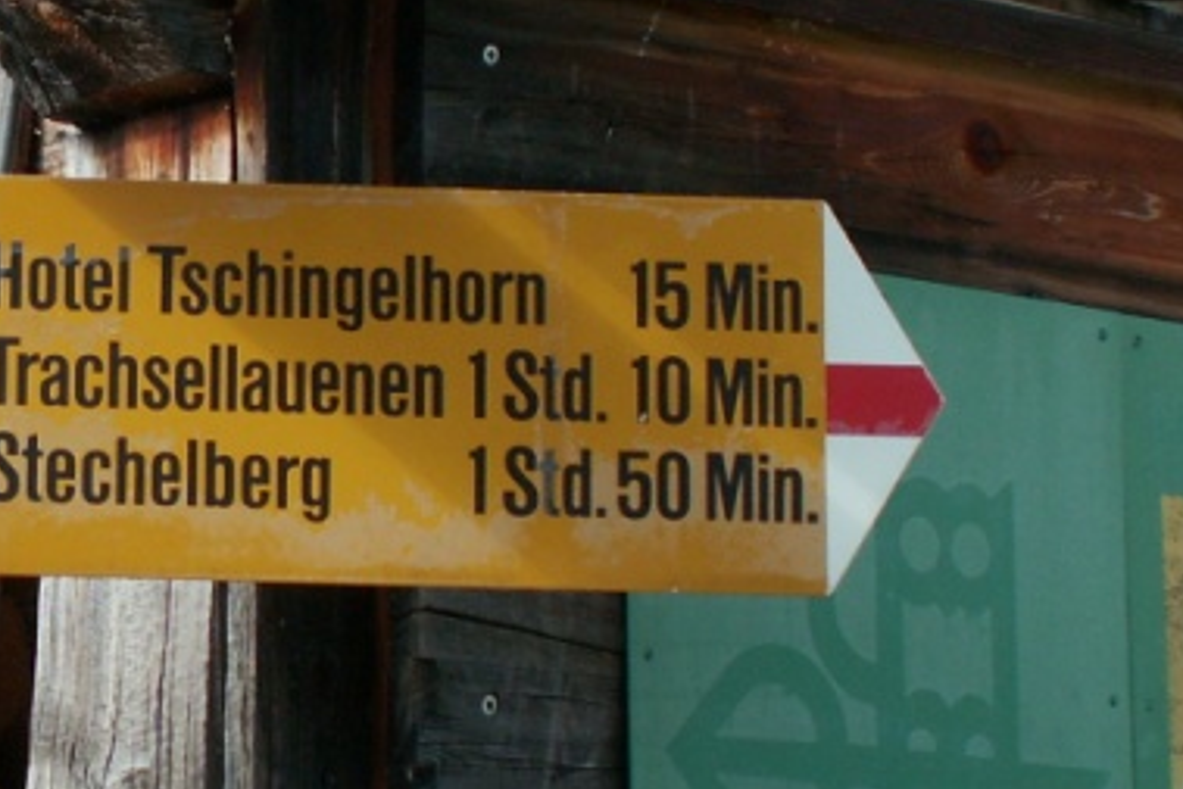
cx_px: -87
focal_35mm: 163
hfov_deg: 12.4
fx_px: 5358
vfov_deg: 8.4
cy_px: 268
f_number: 3.5
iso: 50
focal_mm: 9.7
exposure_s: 1/320
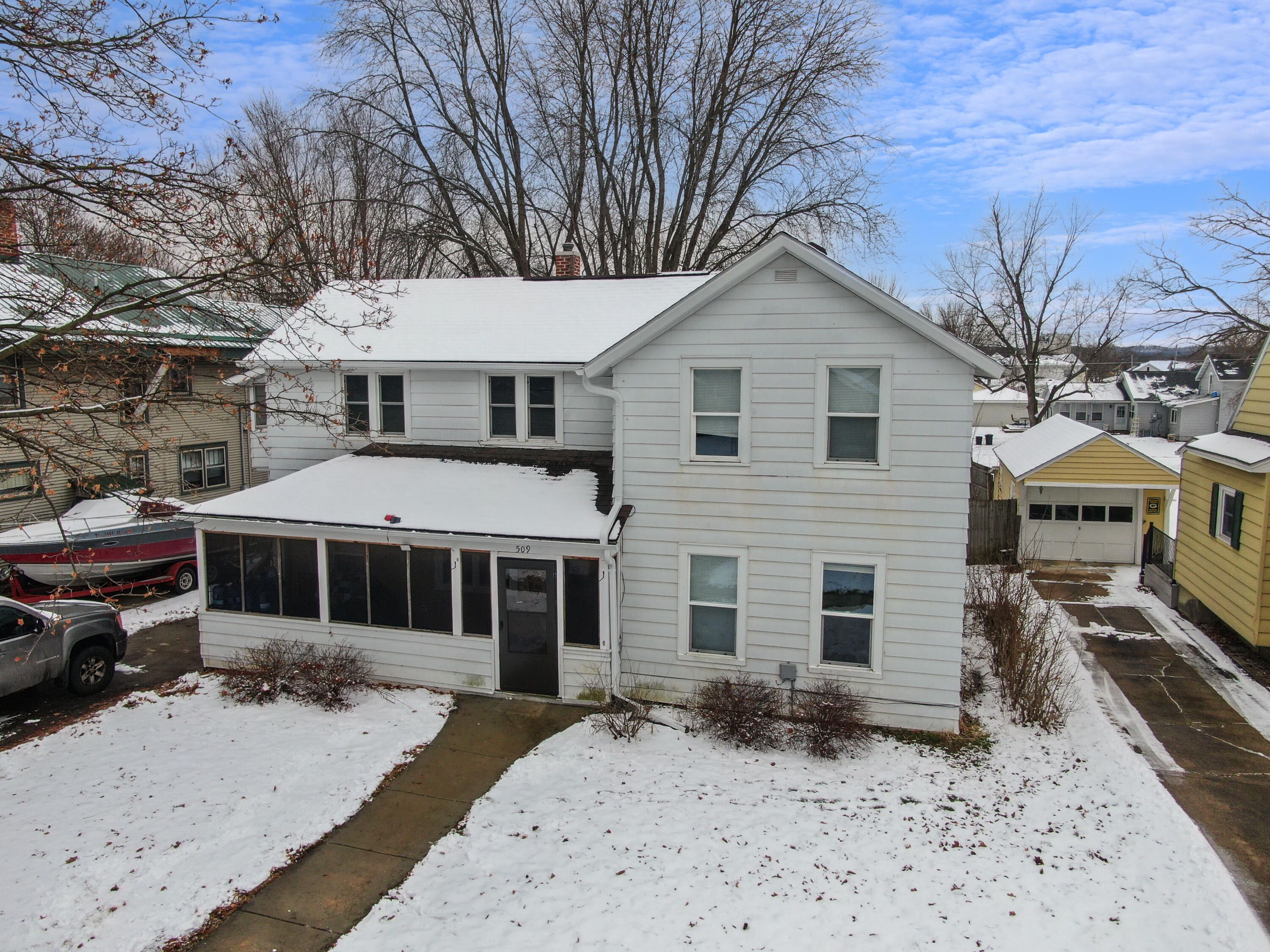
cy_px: 476
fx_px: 881
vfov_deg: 56.8
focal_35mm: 24
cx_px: 635
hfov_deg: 71.6
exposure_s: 1/500
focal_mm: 4.39
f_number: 2.8
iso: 110
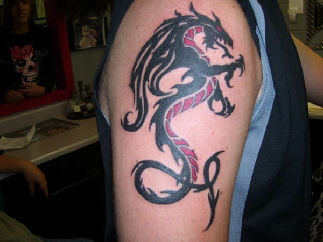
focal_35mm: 37
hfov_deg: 50.1
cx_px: 162
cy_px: 121
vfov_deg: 38.7
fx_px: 345
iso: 80
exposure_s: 1/60
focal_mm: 6
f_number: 2.7
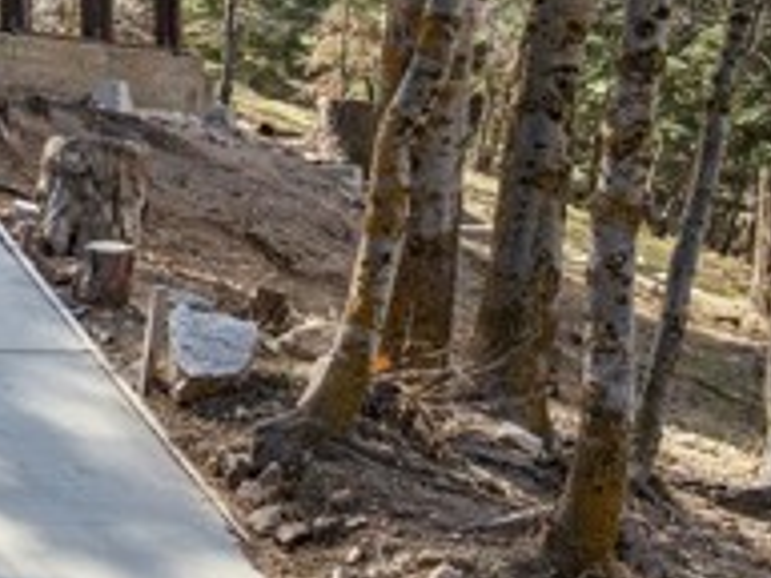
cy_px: -147
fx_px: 1782
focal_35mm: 80
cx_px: -426
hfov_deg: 20.4
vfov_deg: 17.4
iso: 100
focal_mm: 12.3
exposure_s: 1/25
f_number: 2.8
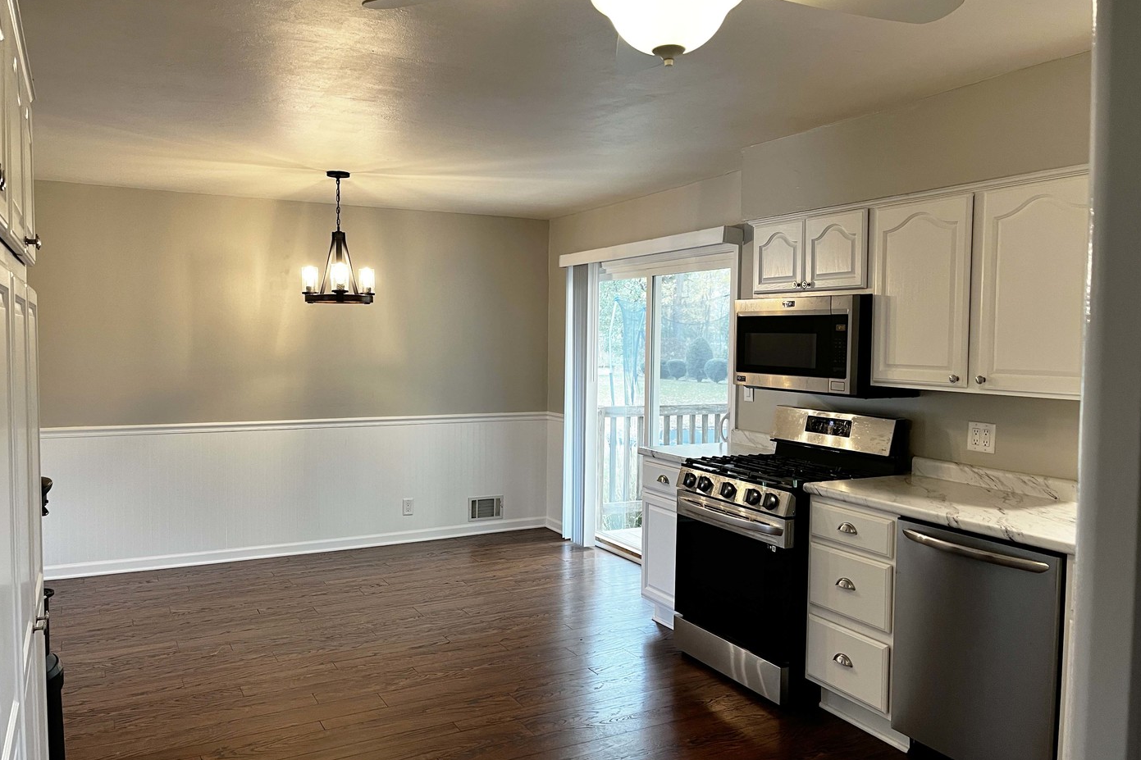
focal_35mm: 28
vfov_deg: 46.4
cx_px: 559
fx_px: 887
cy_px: 374
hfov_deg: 65.5
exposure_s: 1/60
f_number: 1.6
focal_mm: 5.1
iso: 80
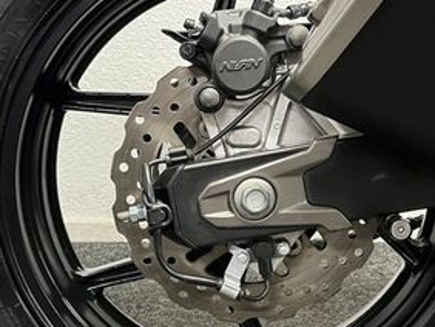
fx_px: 742
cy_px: 157
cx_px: 233
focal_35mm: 59
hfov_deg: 32.7
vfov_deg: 24.9
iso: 400
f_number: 1.6
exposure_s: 1/50
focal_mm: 5.1
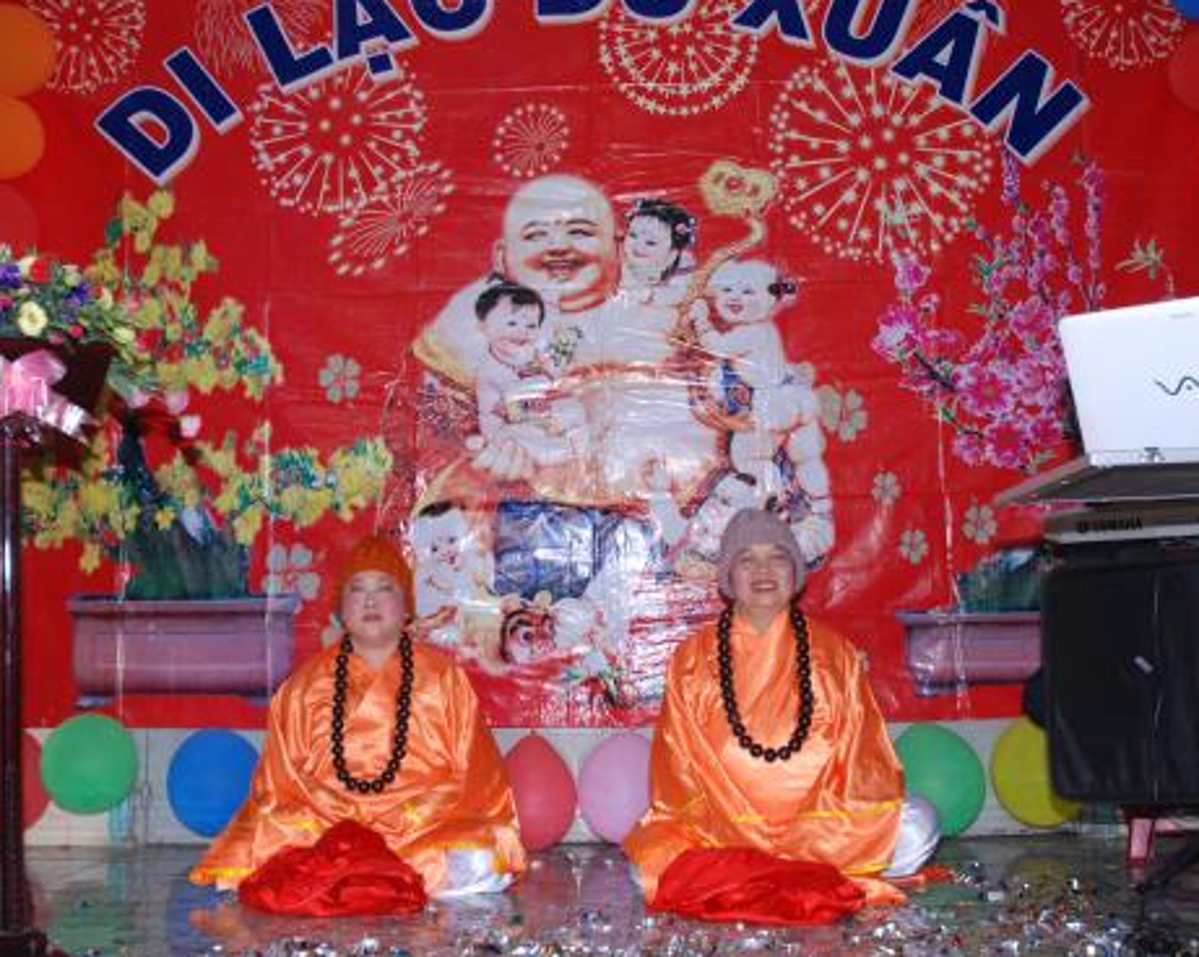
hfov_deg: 39.6
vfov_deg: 32.0
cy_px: 421
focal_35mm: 47
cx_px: 562
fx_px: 1666
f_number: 7.1
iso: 400
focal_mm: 24
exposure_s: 1/60
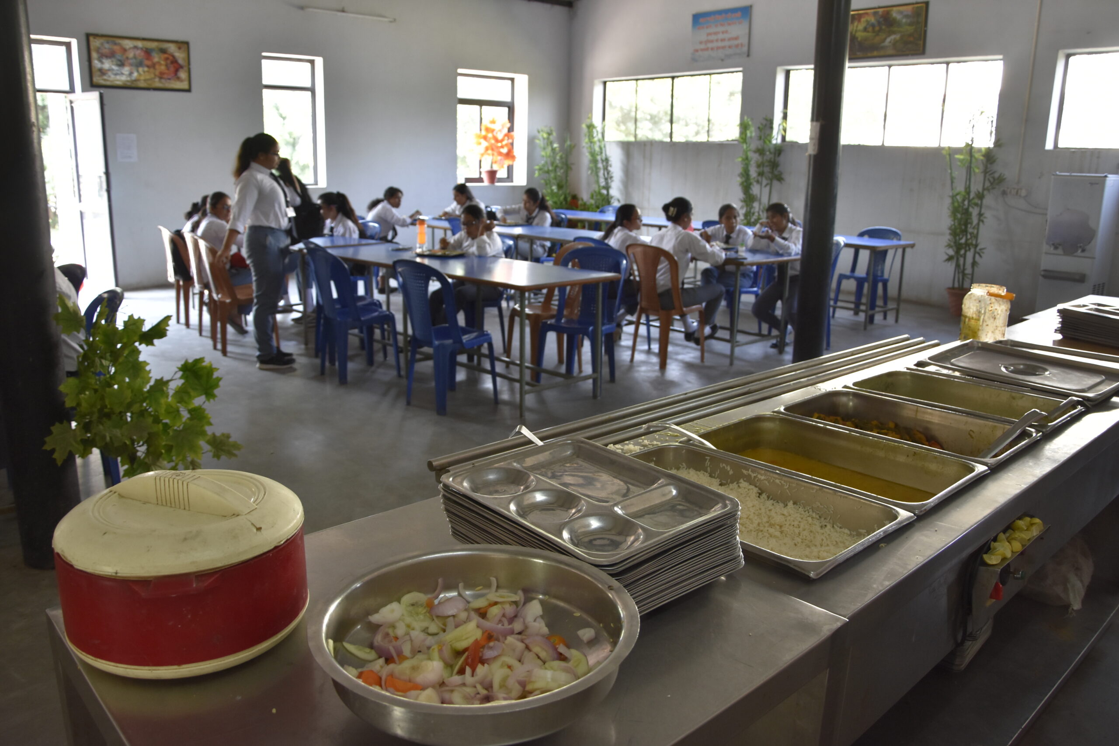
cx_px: 560
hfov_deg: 67.4
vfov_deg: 48.0
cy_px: 373
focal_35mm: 27
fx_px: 839
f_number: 4.5
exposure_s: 1/80
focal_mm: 18
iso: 800
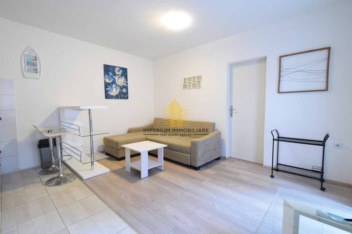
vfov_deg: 77.3
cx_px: 176
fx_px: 147
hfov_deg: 100.4
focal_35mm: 15
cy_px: 117
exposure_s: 1/15
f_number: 10
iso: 3200
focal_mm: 10
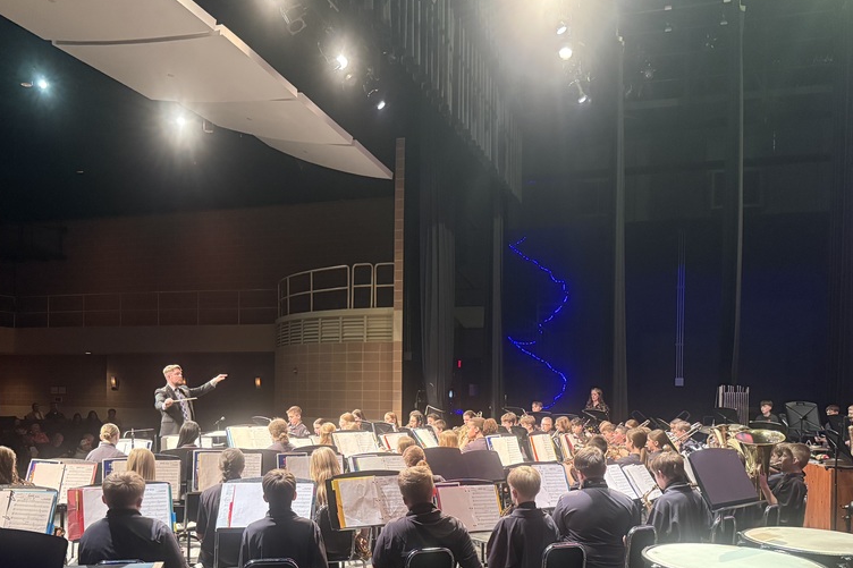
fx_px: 805
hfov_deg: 55.8
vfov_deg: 38.3
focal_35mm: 34
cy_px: 391
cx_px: 408
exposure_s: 1/60
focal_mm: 6.76
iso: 640
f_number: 1.78
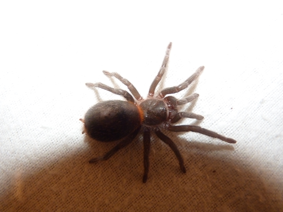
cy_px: 106
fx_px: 221
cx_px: 142
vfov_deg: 51.4
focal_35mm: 27
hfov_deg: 65.3
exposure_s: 1/20
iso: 400
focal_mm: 4.8
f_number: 2.8
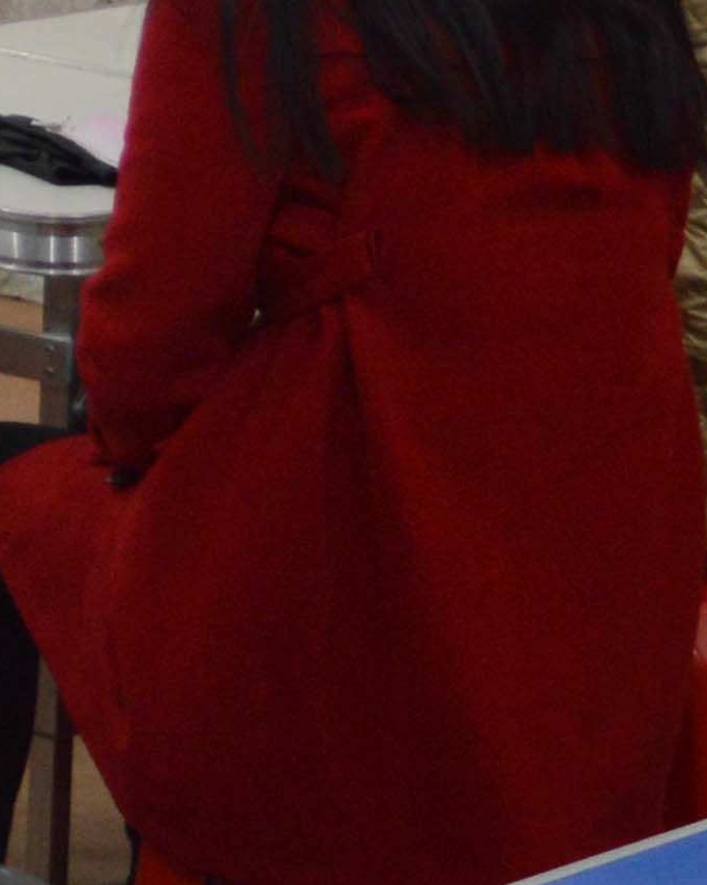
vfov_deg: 8.6
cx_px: -1787
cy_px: -589
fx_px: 5703
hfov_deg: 6.2
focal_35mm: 218
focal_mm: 22
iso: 400
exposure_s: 1/25
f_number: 3.8
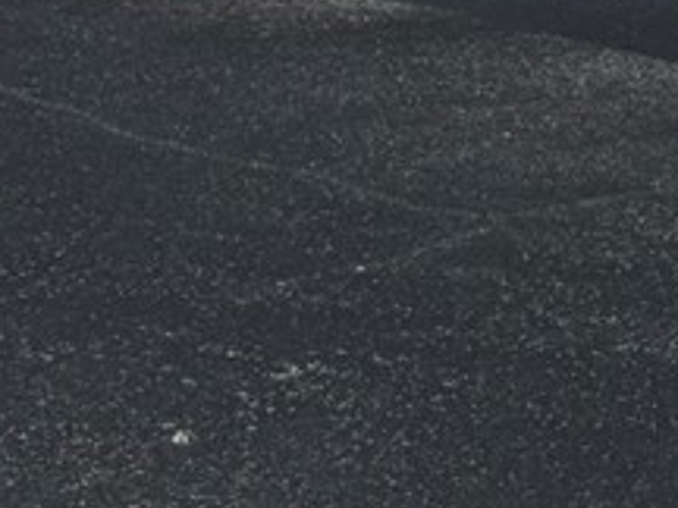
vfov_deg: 8.1
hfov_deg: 9.5
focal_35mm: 178
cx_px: 1777
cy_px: -370
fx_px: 3486
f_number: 1.78
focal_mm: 6.76
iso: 80
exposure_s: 1/7092
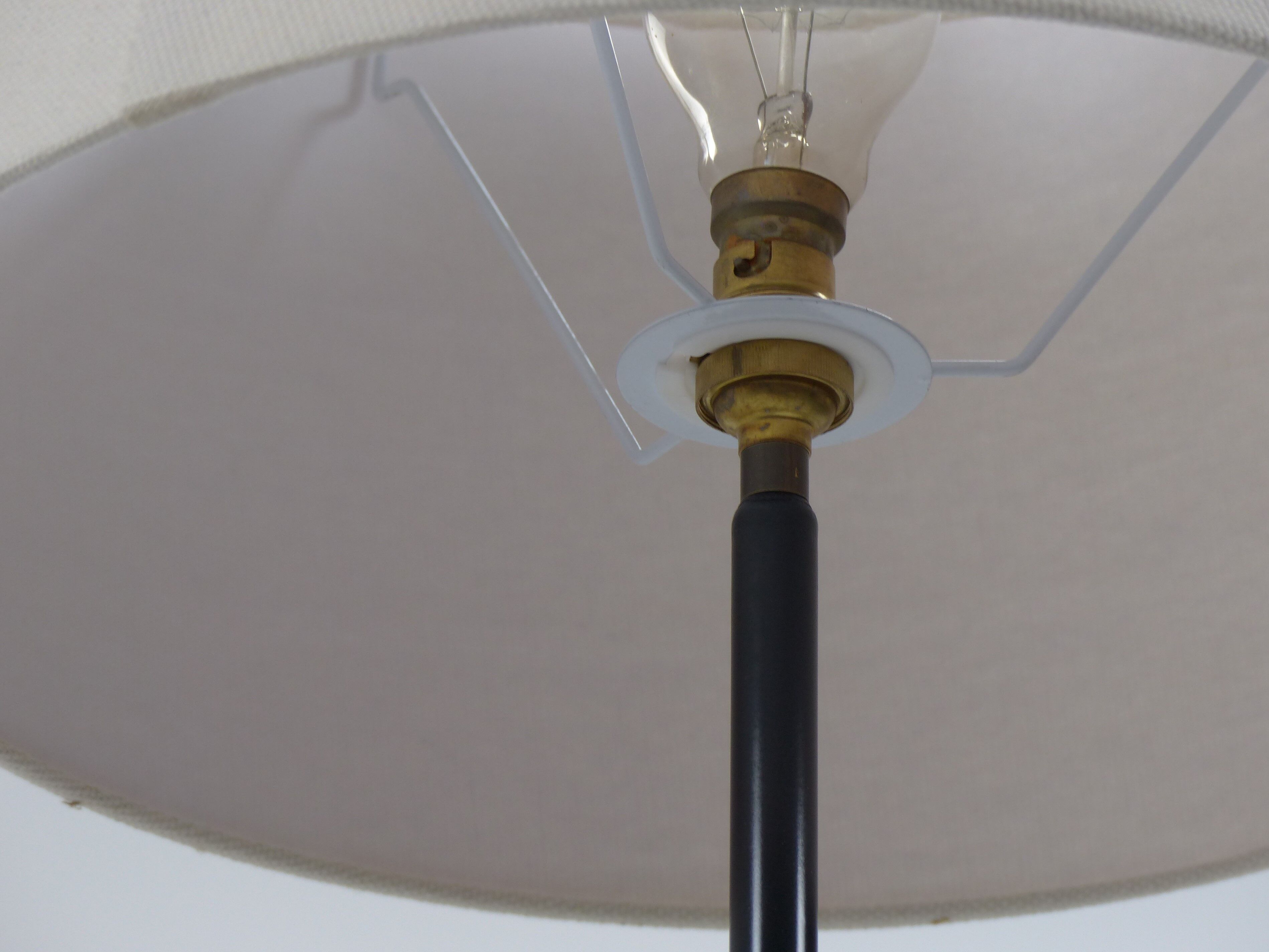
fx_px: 5206
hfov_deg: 13.9
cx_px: 634
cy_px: 476
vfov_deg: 10.4
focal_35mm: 142
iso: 100
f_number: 2.8
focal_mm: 25.6
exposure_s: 1/30
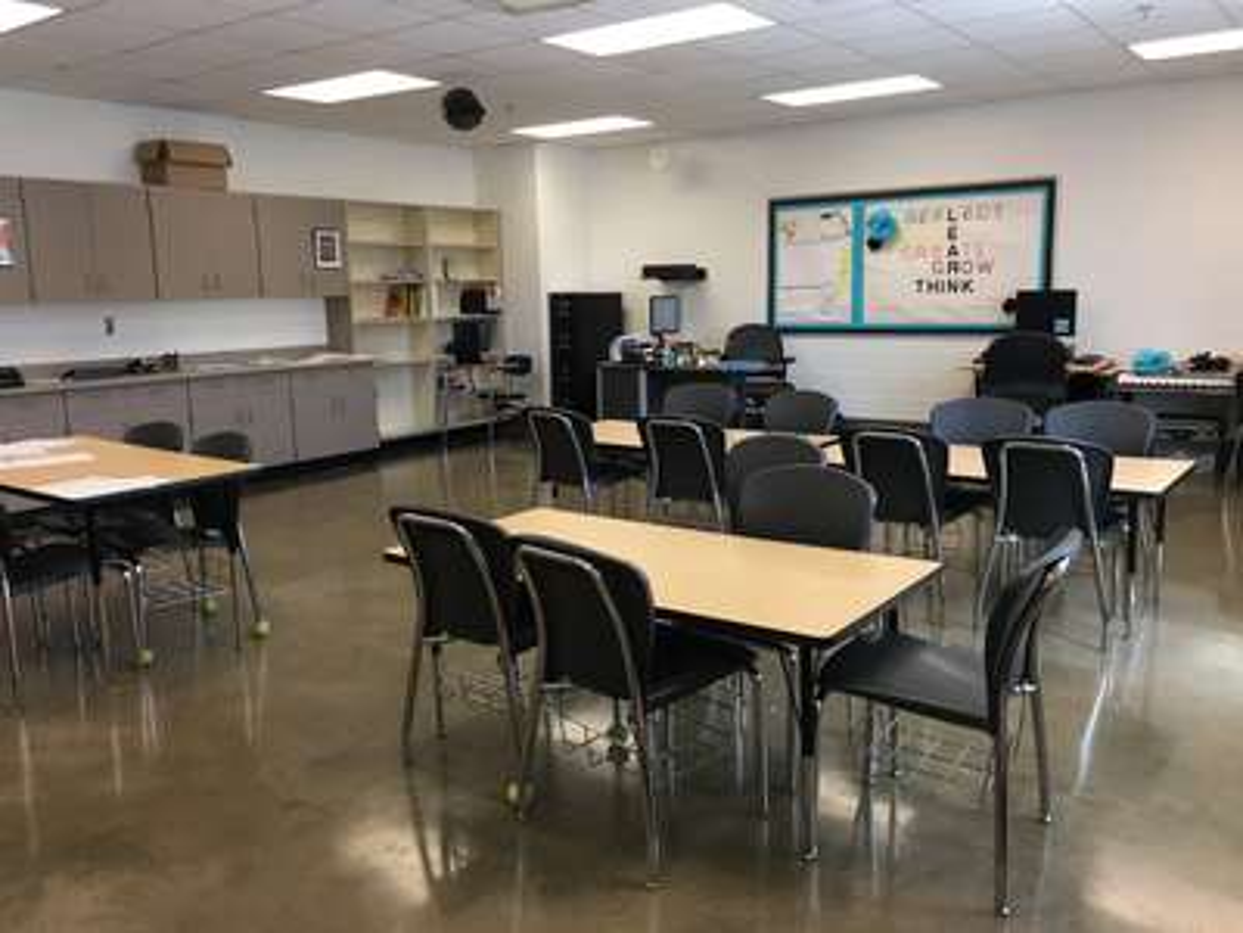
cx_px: 622
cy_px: 466
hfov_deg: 61.7
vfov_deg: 48.2
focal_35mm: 29
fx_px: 1041
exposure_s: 1/15
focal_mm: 4.15
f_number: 2.2
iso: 25
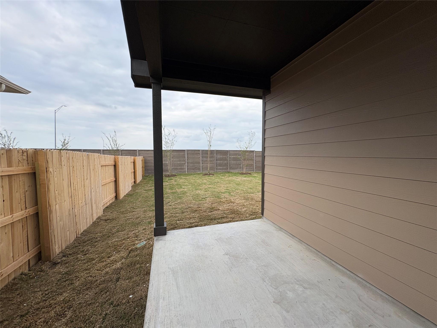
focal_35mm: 14
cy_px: 164
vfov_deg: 85.7
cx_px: 218
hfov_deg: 102.1
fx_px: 177
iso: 40
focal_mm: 2.22
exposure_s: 1/899
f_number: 2.2
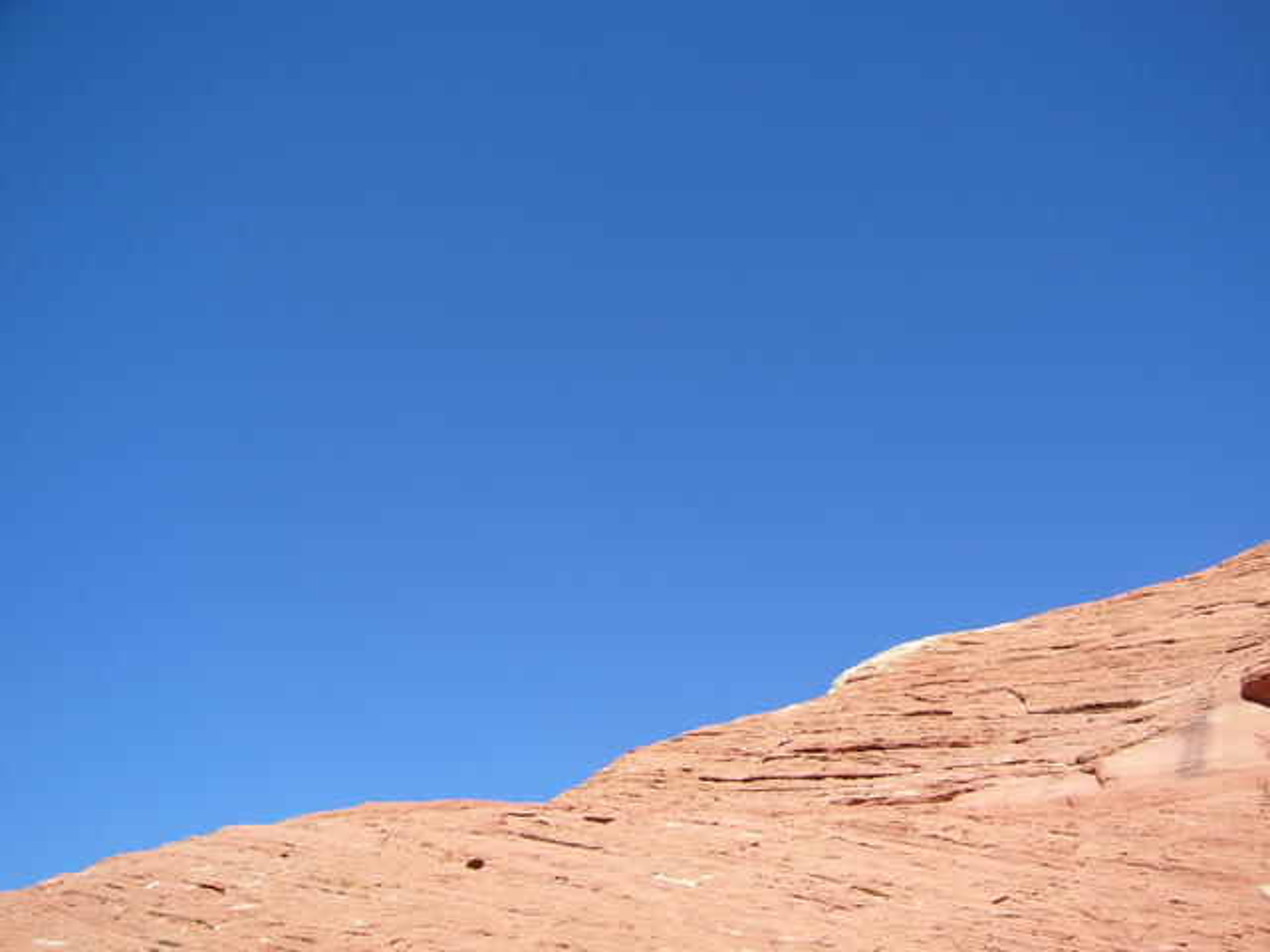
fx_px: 1284
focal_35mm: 35
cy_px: 476
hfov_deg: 52.6
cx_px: 635
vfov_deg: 40.7
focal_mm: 5.8
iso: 50
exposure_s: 1/125
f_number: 8
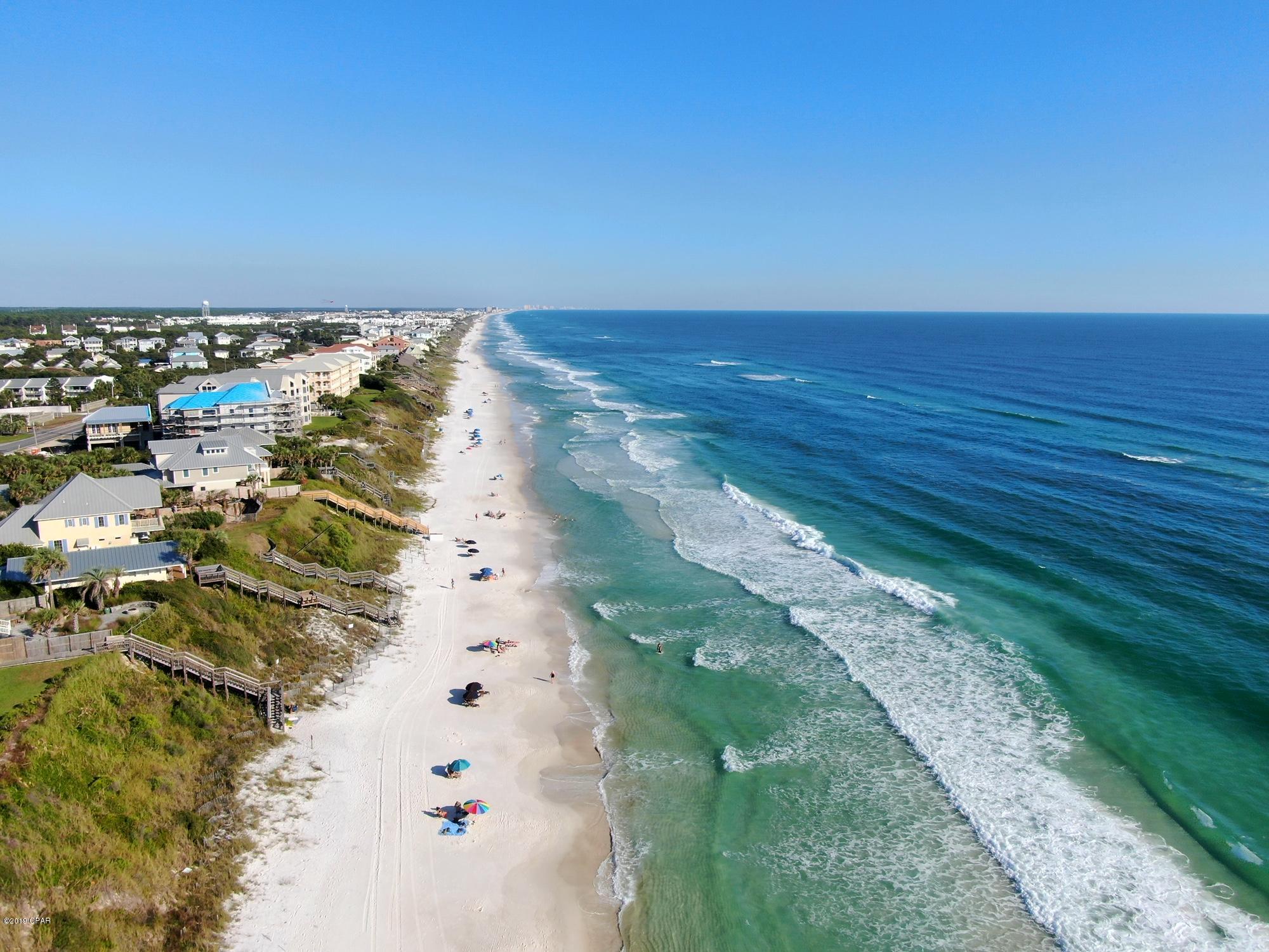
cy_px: 476
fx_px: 880
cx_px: 634
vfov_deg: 56.8
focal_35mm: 24
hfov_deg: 71.6
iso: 110
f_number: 2.8
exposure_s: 1/2000
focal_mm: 4.39
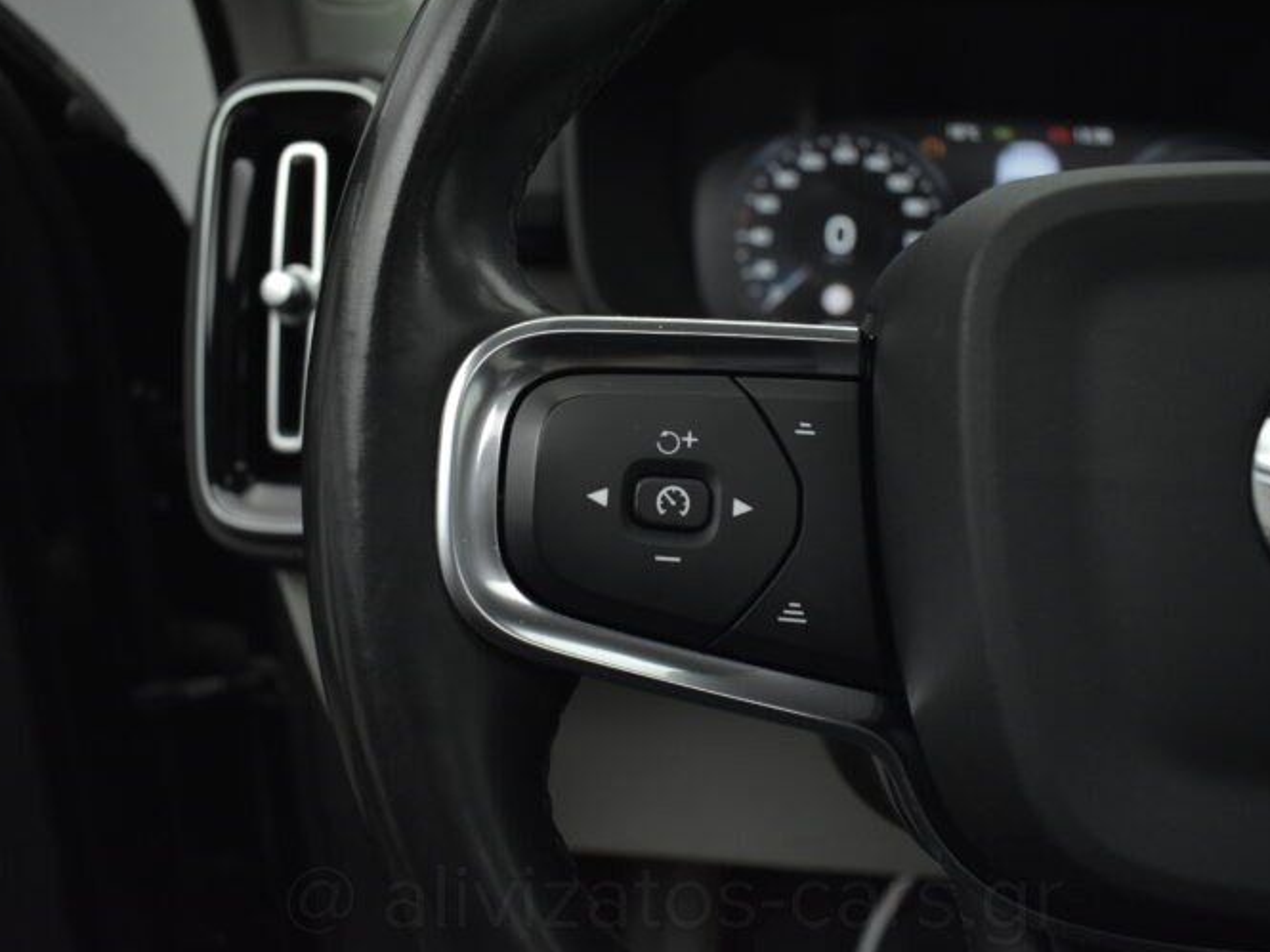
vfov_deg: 46.8
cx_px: 672
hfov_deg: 59.9
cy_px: 482
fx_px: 1101
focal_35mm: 30
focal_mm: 18
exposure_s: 1/200
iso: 1600
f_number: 3.5
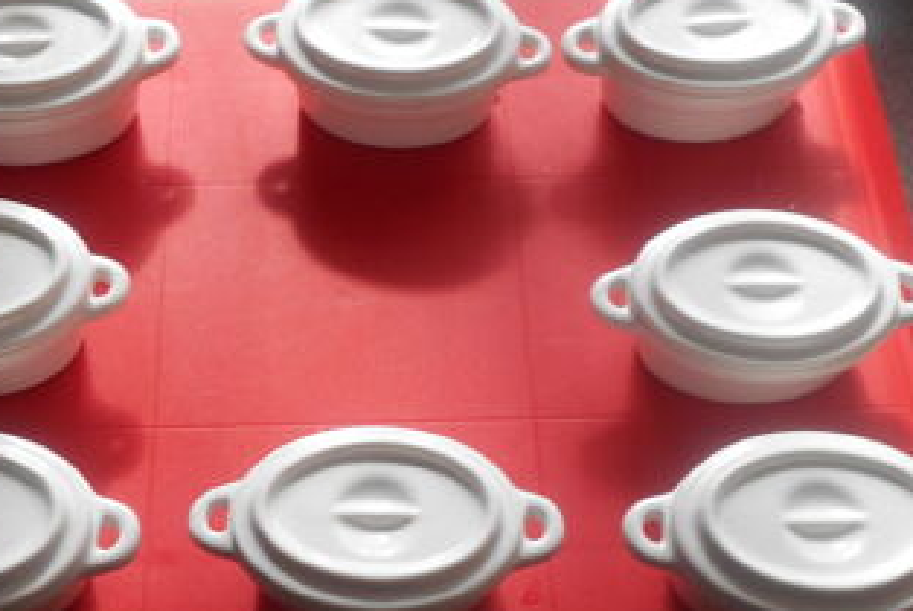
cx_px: 375
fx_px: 1371
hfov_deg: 36.7
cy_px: 317
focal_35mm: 54
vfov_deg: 25.1
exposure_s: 1/30
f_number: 3.6
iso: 140
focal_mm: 5.8
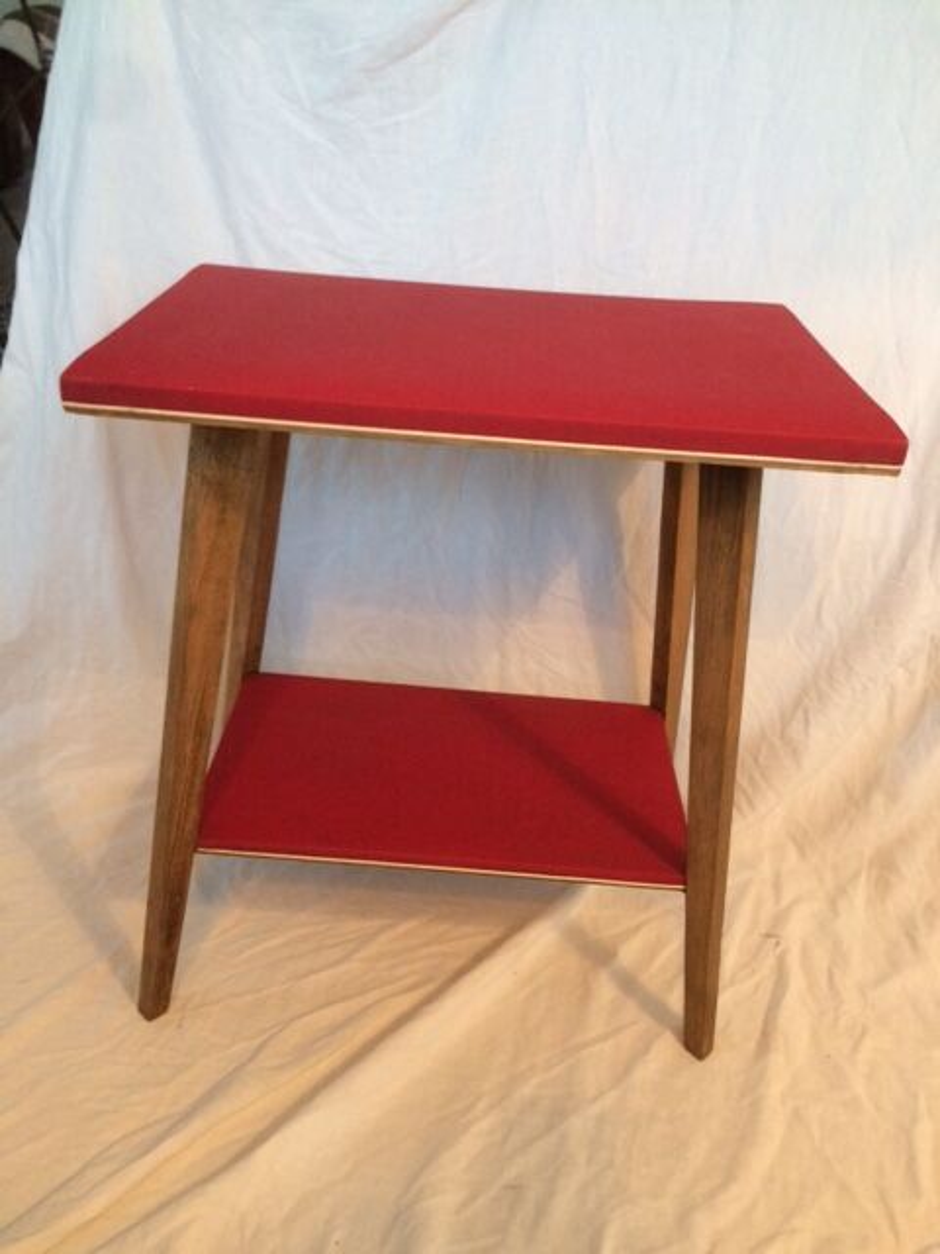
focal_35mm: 29
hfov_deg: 48.2
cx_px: 470
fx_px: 1050
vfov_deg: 61.7
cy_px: 627
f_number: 2.2
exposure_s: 1/33
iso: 320
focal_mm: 4.15
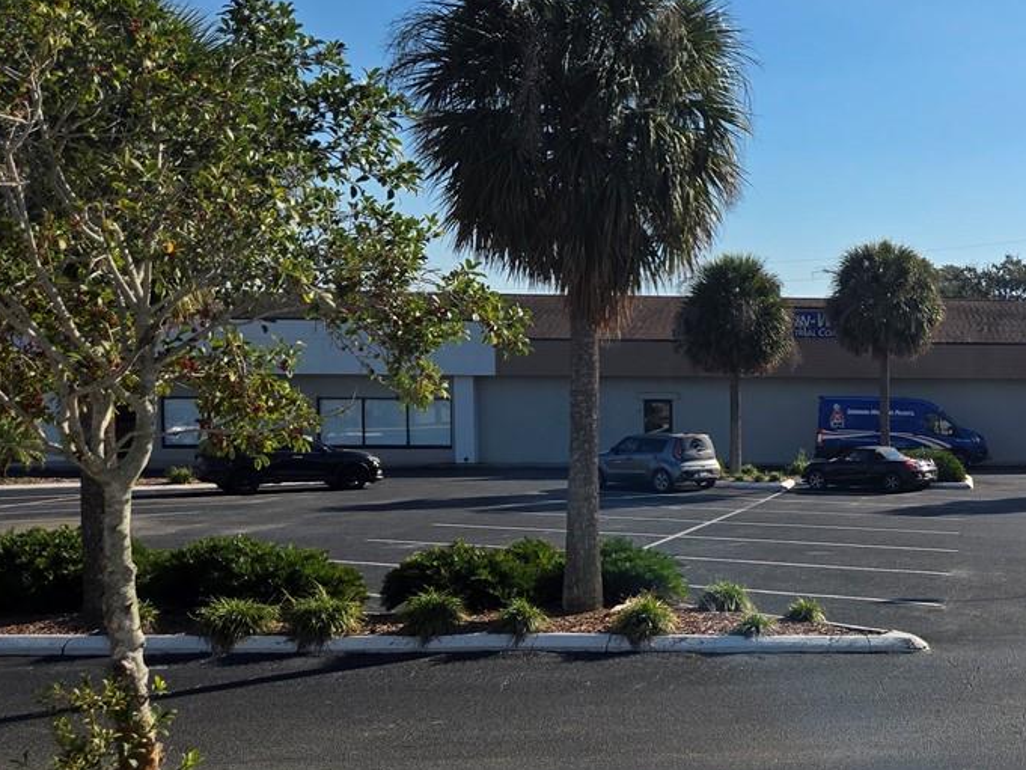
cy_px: 488
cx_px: 1115
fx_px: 1601
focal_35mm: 54
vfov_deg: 26.9
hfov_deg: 31.7
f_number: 1.8
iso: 25
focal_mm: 5.4
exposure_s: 1/2828
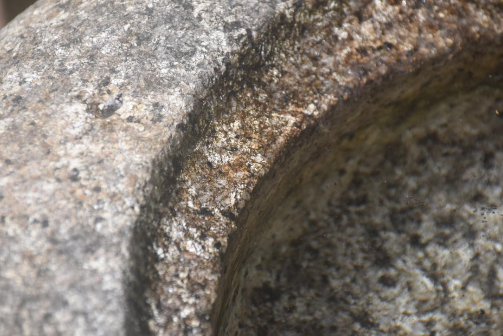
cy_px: 168
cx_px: 252
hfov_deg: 8.9
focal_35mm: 232
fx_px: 3249
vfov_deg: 5.9
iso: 400
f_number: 6
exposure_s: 1/500
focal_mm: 155
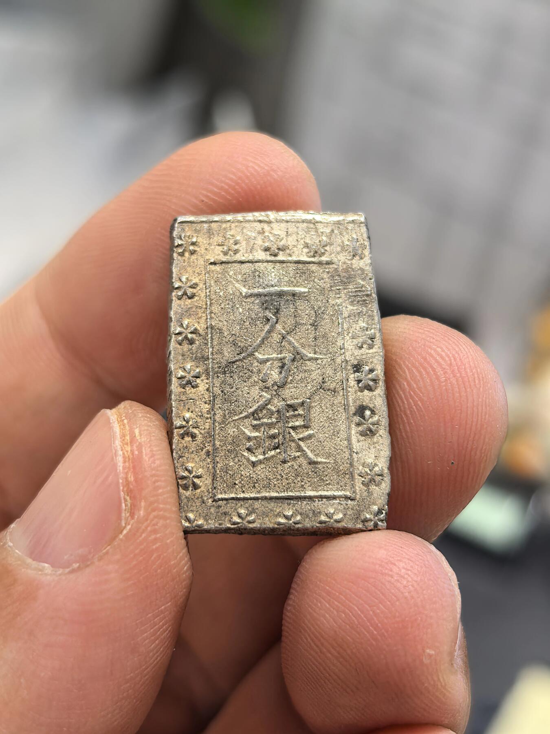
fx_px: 1144
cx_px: 275
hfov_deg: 27.0
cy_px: 367
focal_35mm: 54
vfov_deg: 35.5
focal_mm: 6.98
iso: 200
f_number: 2
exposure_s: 1/50
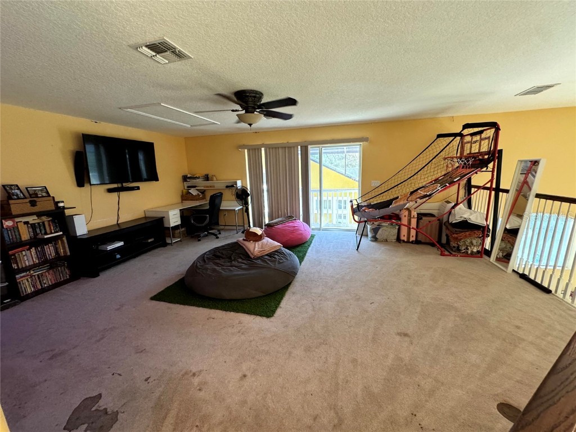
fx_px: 233
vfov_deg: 85.7
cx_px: 288
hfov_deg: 102.1
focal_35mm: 14
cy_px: 216
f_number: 2.2
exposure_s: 1/120
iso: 250
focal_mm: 2.22
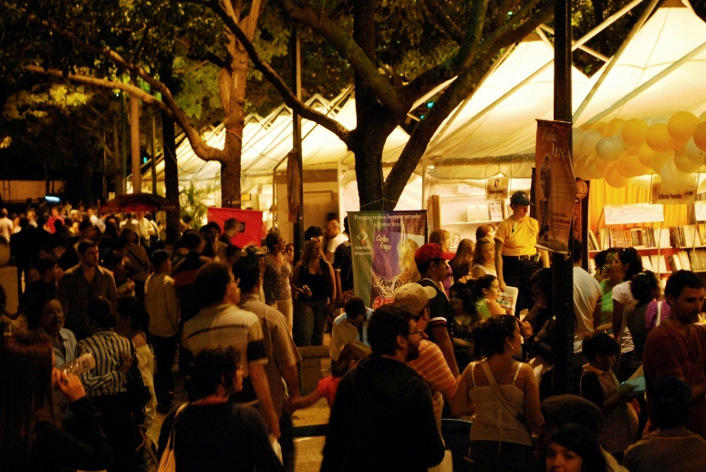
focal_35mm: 82
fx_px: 1620
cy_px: 236
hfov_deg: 24.6
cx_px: 353
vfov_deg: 16.6
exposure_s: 1/10
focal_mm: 55
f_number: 5.6
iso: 800
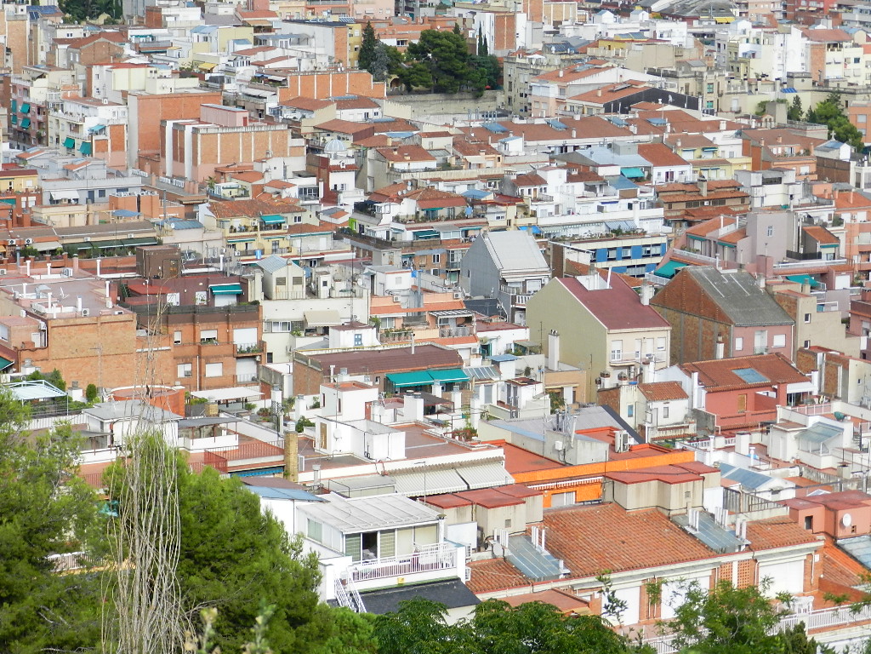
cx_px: 436
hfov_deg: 17.1
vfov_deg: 12.9
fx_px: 2894
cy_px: 327
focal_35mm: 115
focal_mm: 20.5
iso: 160
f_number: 4.8
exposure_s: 1/800
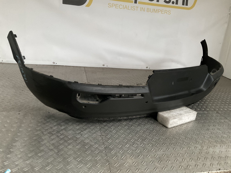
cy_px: 86
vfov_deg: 48.2
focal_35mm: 29
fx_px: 194
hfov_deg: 61.7
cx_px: 116
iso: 320
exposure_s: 1/40
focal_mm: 3
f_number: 1.8
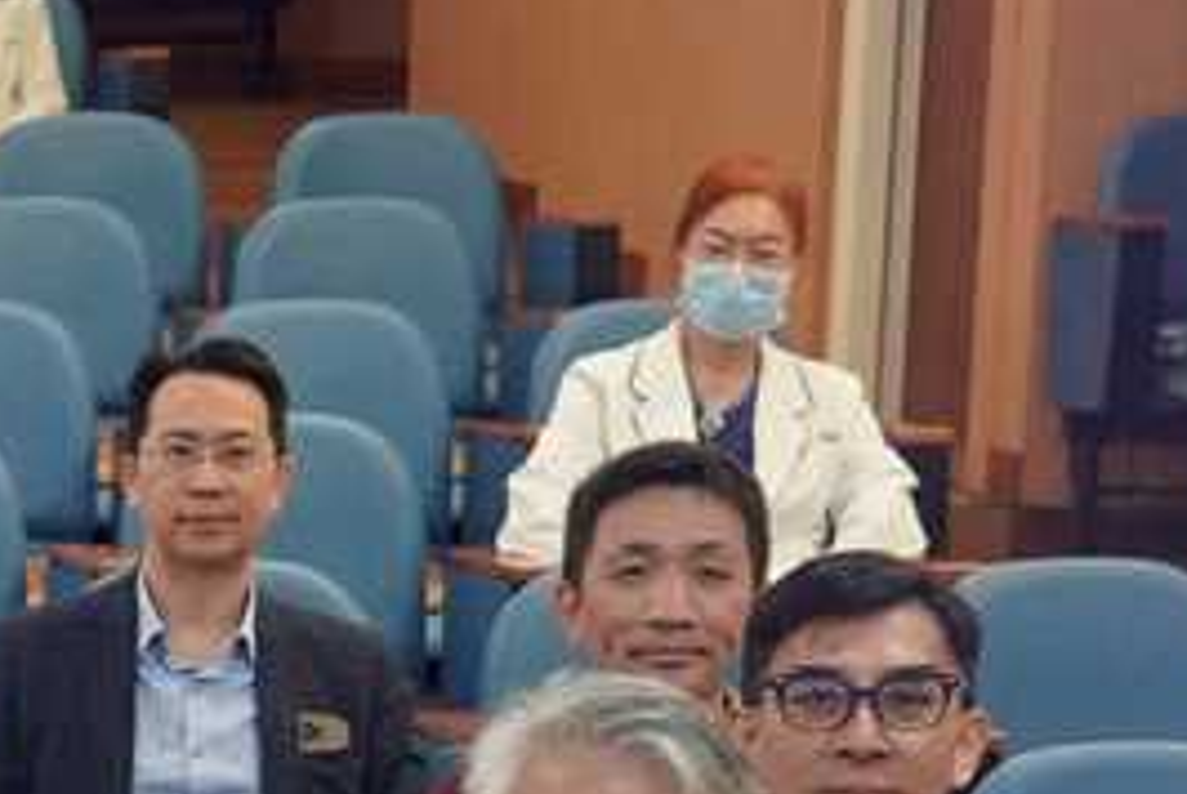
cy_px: 1447
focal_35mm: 173
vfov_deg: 7.7
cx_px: -1330
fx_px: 5710
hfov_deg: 10.7
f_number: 4
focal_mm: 36
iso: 6400
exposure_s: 1/160
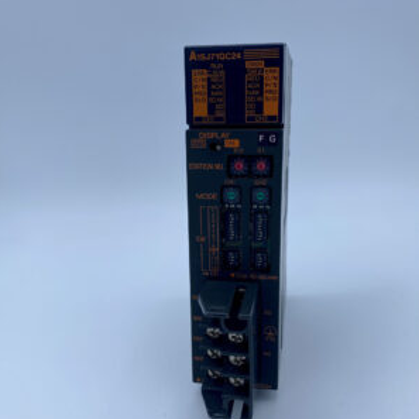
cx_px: 209
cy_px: 245
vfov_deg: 52.3
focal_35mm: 31
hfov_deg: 52.5
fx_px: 425
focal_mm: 4.25
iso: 32
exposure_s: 1/1218
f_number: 1.8
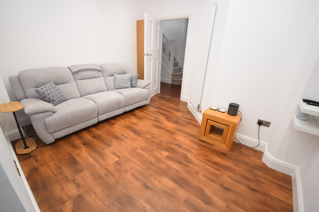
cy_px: 106
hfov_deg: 100.4
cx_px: 160
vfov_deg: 77.3
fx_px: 133
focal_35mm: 15
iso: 900
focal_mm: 10
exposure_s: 1/60
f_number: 4
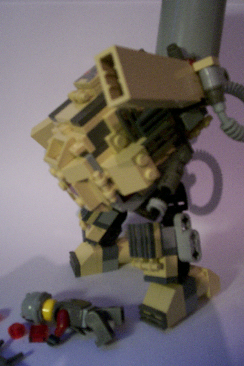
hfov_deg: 35.0
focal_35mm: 38
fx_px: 386
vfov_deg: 50.7
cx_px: 114
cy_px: 183
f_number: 4.5
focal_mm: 5.9
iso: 140
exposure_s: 1/8.94
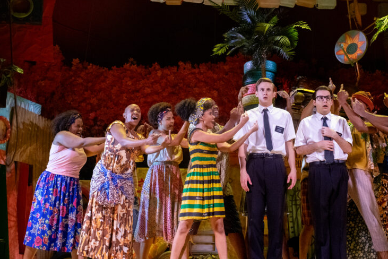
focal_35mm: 49
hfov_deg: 39.8
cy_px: 107
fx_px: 528
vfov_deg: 27.5
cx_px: 261
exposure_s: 1/100
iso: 3200
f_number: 5.6
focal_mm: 35
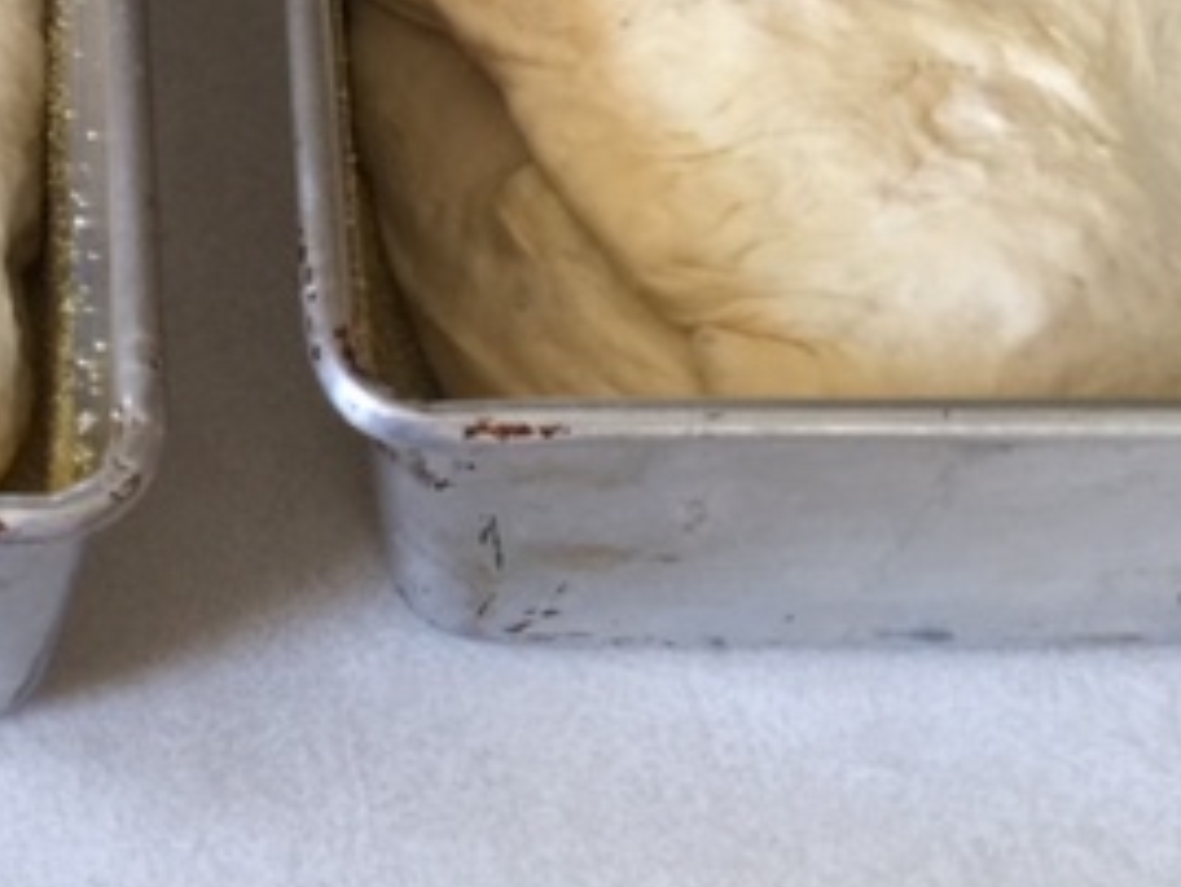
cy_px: 53
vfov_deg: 20.8
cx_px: 105
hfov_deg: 27.1
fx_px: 2355
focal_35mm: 69
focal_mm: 4.15
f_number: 2.2
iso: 80
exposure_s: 1/15
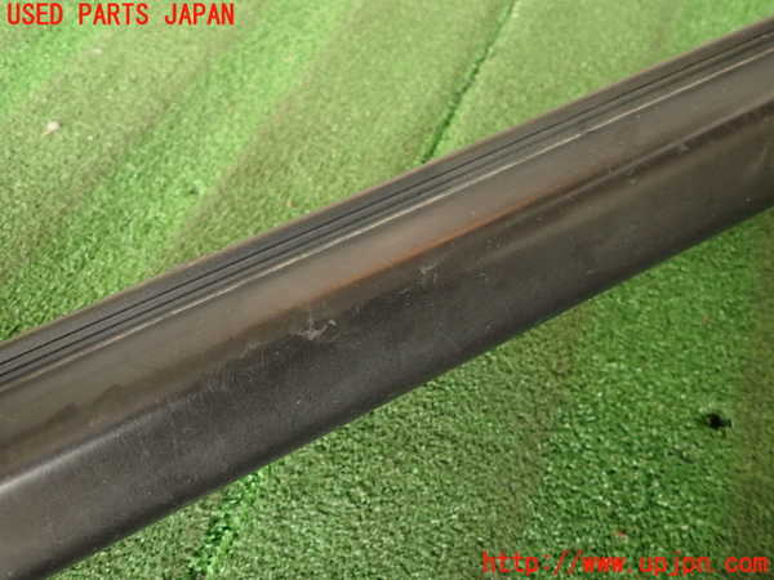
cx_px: 387
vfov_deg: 54.9
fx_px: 559
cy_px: 290
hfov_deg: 69.4
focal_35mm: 25
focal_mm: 4.5
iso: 200
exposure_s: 1/40
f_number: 2
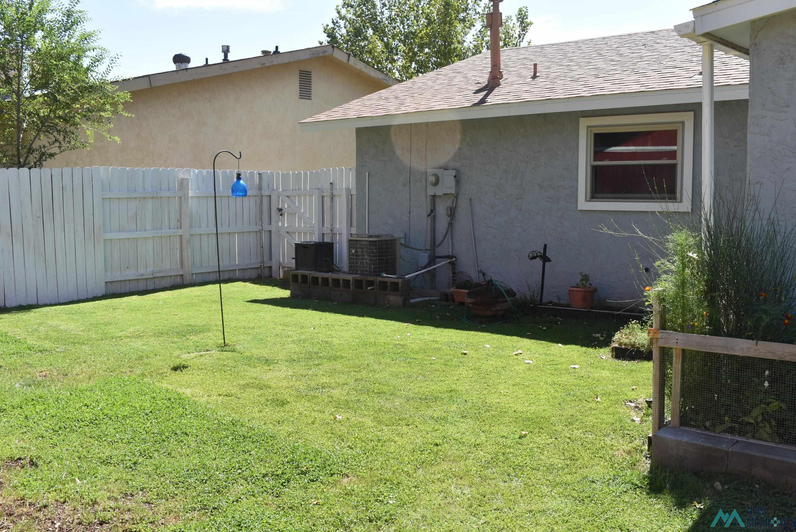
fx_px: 797
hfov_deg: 53.1
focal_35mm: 36
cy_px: 266
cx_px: 398
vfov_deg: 36.9
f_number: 8
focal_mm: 24
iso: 200
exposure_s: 1/250
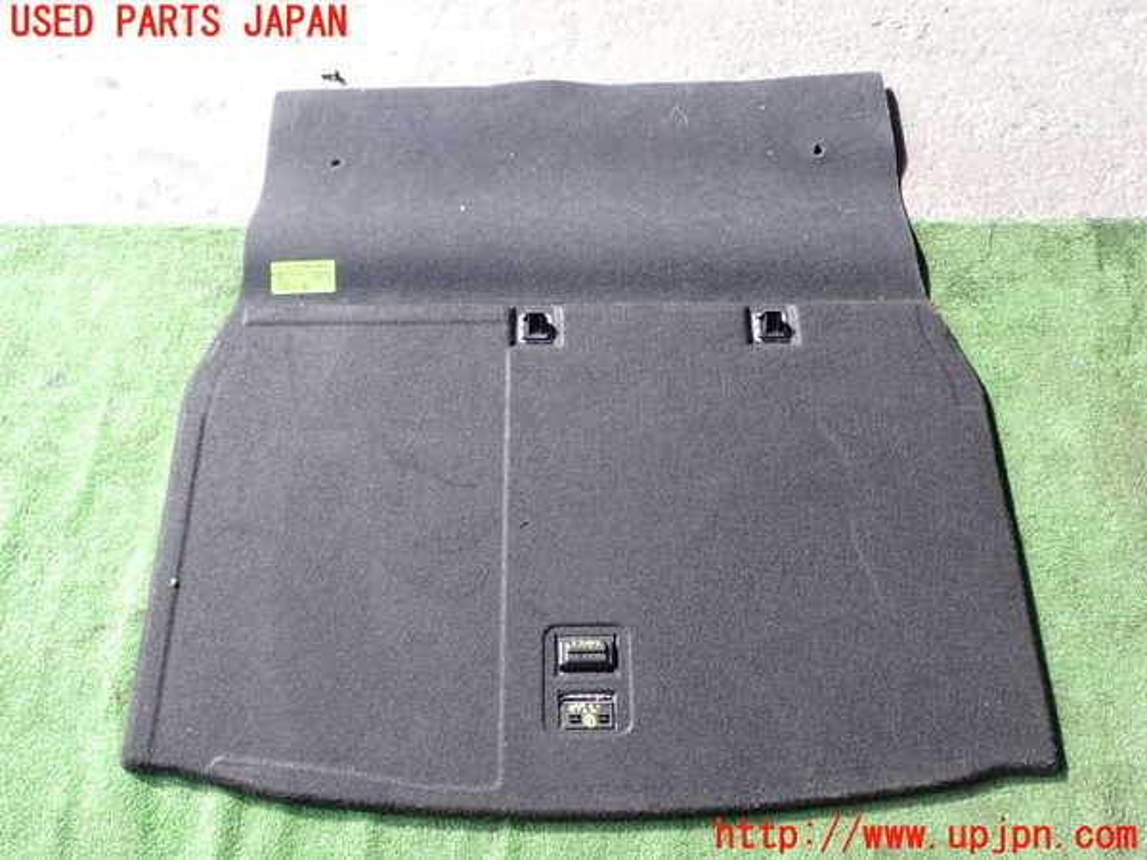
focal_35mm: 32
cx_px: 574
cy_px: 430
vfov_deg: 44.2
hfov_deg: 56.8
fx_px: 1060
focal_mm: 5.79
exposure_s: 1/60
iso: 100
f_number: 3.2
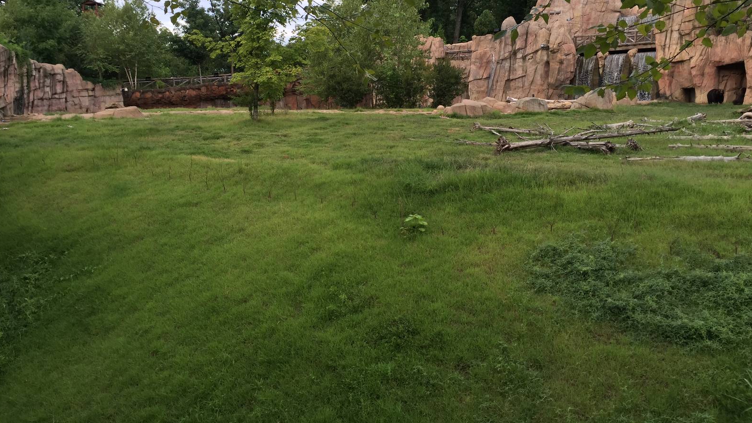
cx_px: 375
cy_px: 139
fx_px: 638
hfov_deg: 61.0
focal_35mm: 32
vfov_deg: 36.3
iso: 32
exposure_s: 1/384
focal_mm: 4.15
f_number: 2.2
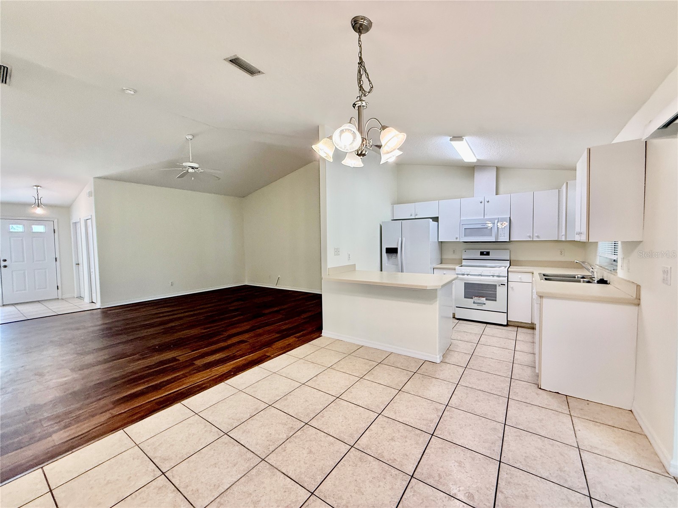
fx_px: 274
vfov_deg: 85.7
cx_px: 339
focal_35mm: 14
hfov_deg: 102.1
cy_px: 254
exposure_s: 1/120
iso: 125
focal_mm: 2.22
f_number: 2.2
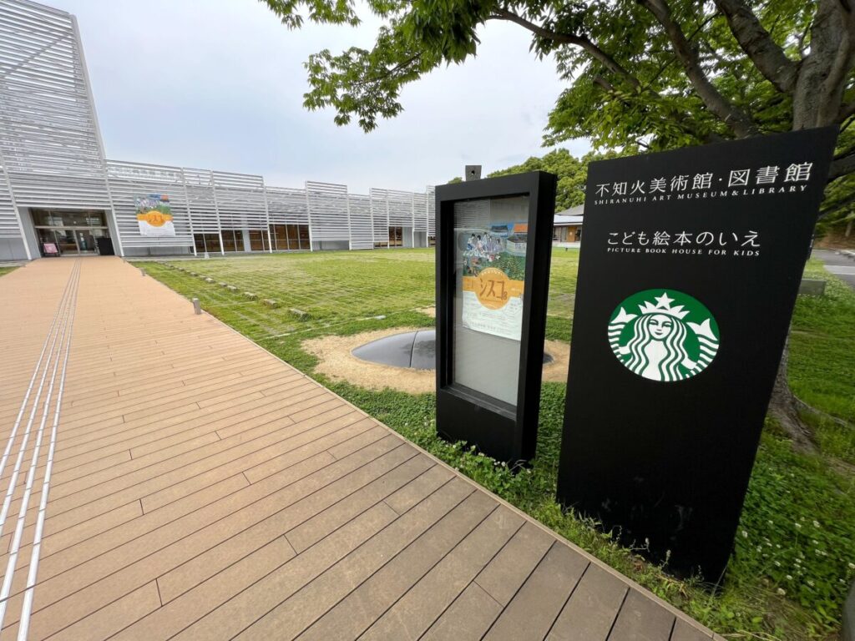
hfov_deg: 106.2
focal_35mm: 13
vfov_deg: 89.9
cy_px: 320
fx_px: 321
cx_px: 428
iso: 32
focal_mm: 1.57
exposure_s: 1/827
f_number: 1.8
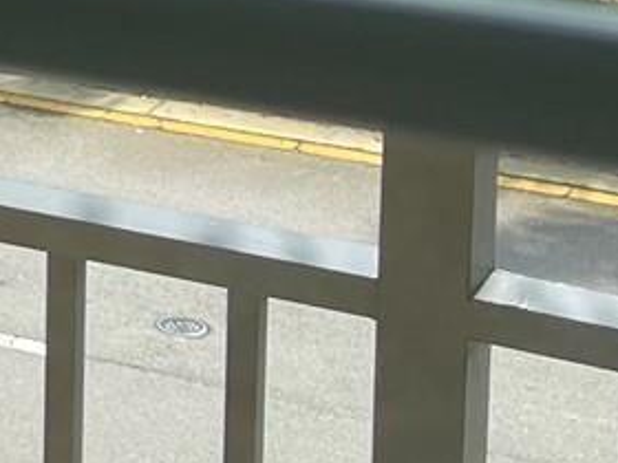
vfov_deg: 10.0
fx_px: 2553
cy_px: -287
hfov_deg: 11.8
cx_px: -744
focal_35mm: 143
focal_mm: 5.1
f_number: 1.6
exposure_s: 1/1370
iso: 32
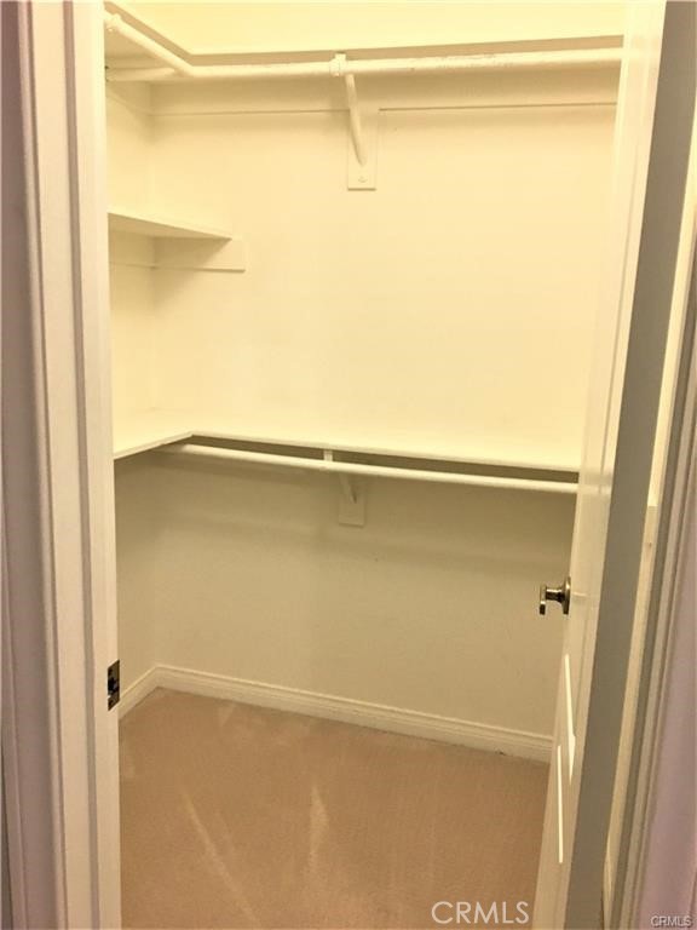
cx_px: 348
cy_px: 465
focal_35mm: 29
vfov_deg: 61.7
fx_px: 779
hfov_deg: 48.2
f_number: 2.2
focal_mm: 4.15
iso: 160
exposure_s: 1/30
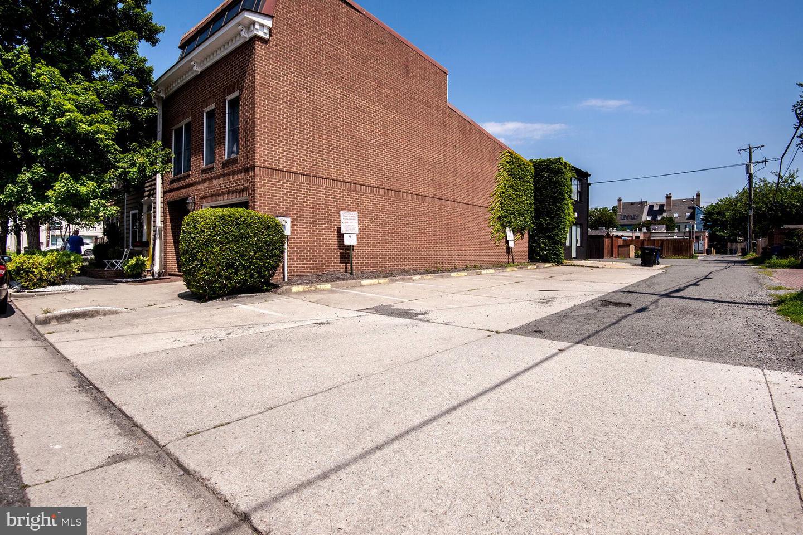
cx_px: 402
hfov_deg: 96.7
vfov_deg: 73.7
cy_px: 268
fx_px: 357
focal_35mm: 16
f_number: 8
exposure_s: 1/800
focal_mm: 16
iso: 200
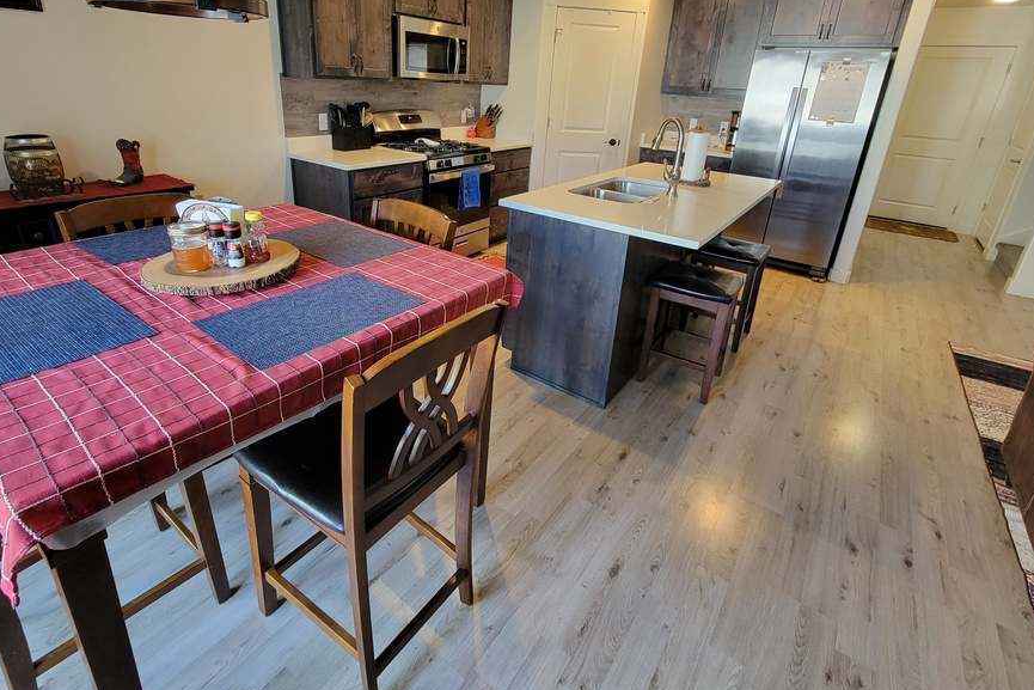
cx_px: 488
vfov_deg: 72.7
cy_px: 263
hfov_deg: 96.6
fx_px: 460
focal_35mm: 16
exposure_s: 1/60
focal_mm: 2.2
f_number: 2.2
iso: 320
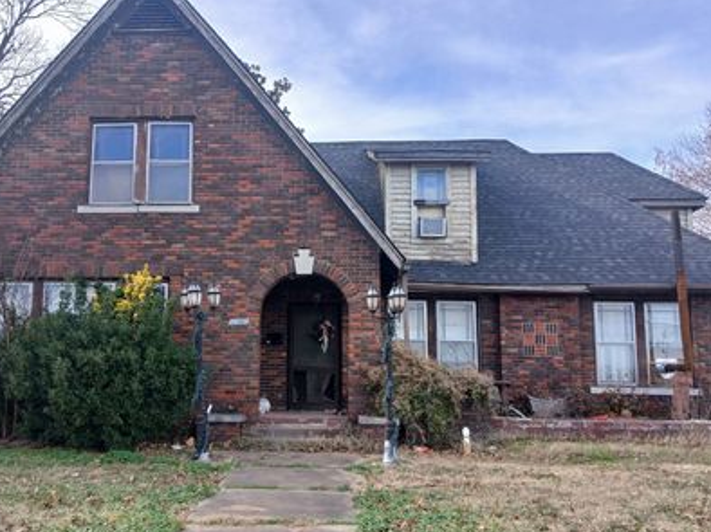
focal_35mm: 33
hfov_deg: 55.2
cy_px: 304
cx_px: 307
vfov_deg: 42.8
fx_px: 677
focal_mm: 3.98
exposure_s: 1/198
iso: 20
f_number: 1.8
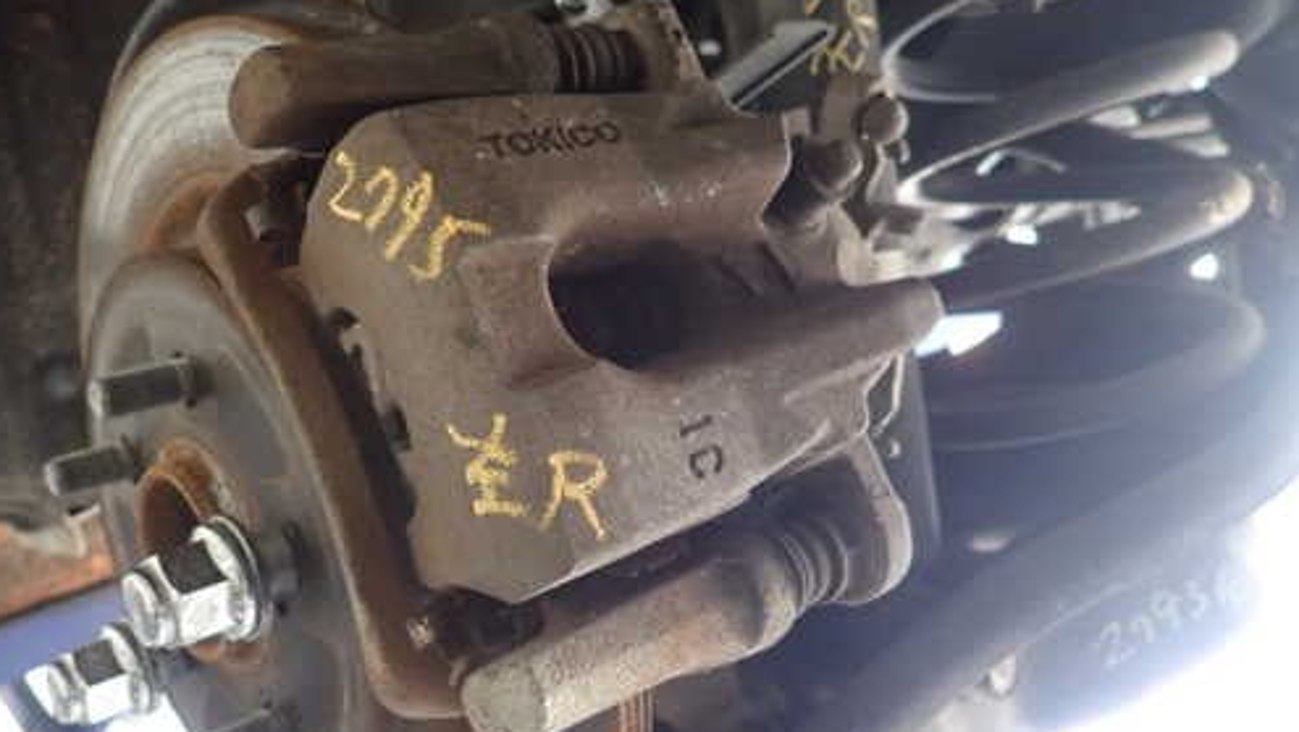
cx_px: 585
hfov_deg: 59.3
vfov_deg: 35.7
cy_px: 394
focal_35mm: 33
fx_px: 1137
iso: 640
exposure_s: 1/30
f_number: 2
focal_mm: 4.5
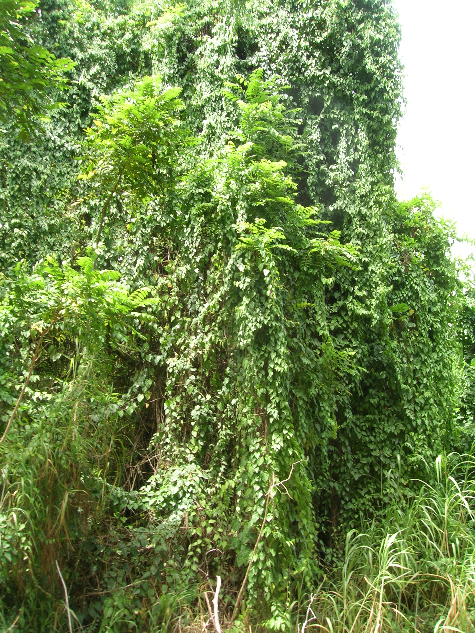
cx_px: 238
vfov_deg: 54.0
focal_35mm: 34
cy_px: 316
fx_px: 622
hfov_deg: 41.8
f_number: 4.9
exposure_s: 1/43
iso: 50
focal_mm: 5.7
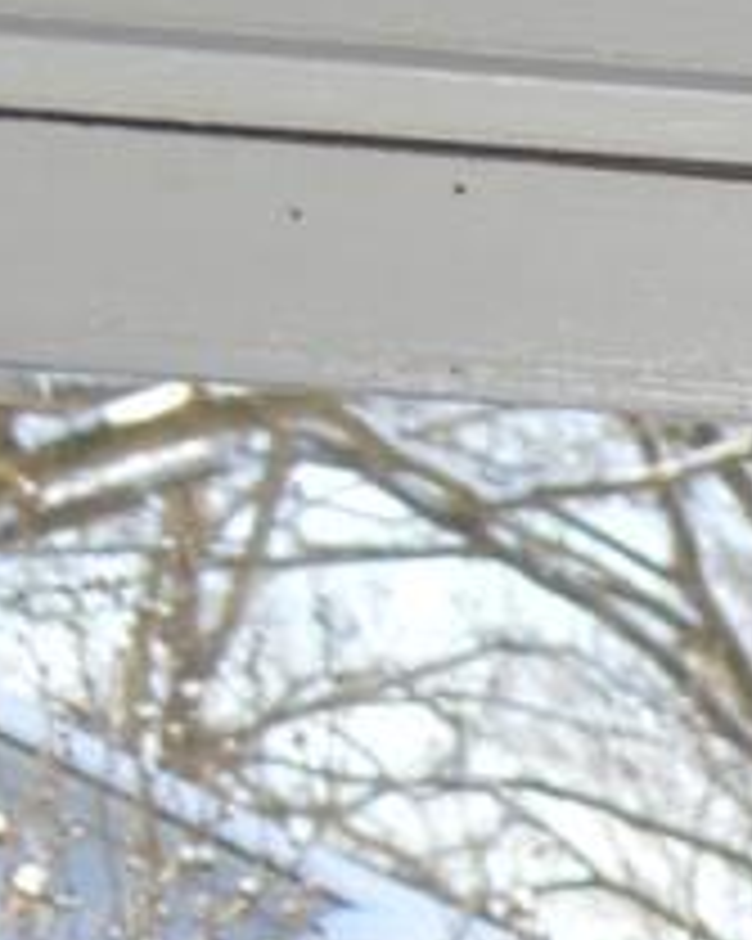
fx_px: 6904
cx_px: 3332
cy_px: 2894
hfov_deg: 5.3
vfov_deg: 6.9
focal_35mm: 248
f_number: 4
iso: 110
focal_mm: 18
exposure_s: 1/125
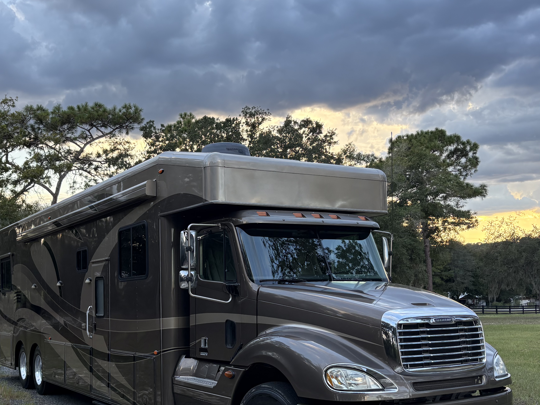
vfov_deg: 33.4
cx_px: 220
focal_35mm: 43
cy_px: 264
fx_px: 671
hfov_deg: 43.7
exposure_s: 1/320
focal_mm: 5.96
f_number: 1.6
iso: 64
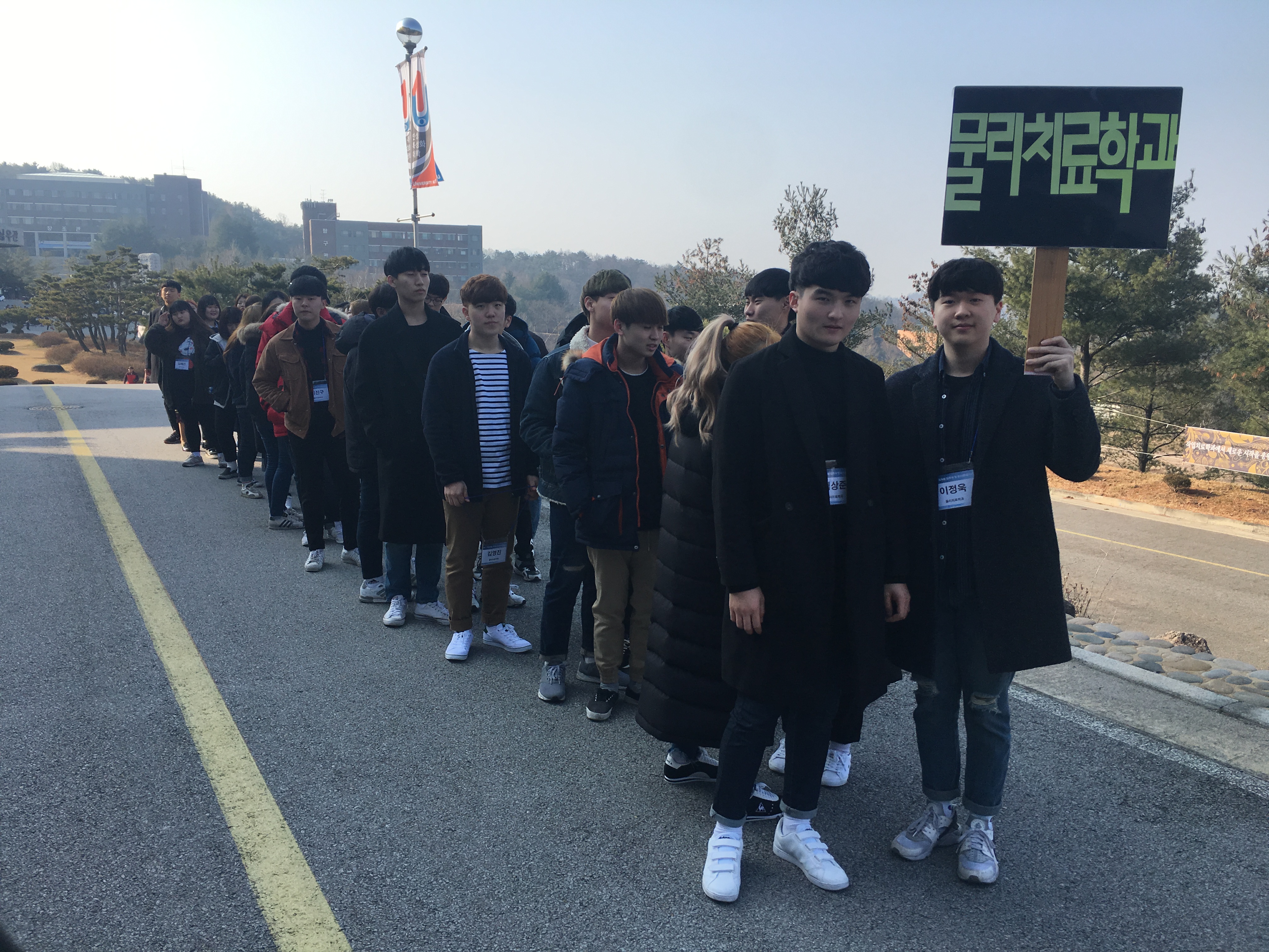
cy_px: 476
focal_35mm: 29
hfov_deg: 61.7
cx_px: 634
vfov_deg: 48.2
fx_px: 1063
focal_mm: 4.15
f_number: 2.2
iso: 25
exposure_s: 1/962
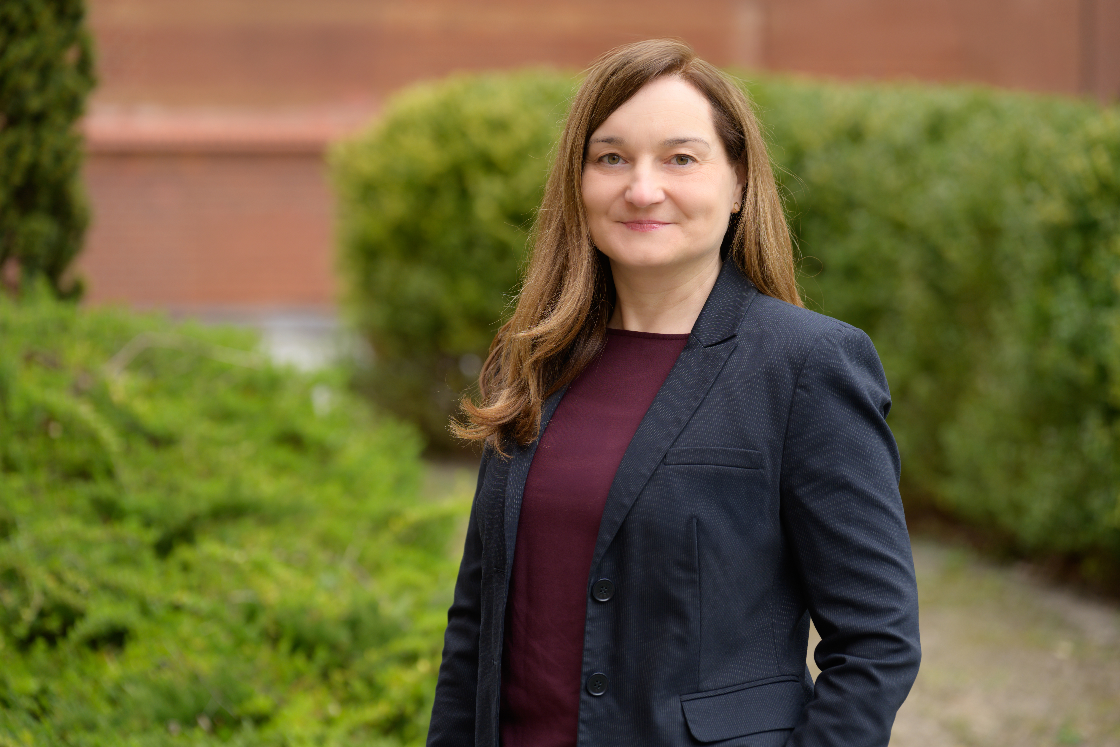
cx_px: 560
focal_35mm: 113
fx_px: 3515
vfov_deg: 12.1
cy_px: 374
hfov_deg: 18.1
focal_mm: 113
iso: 200
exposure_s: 1/200
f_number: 3.5
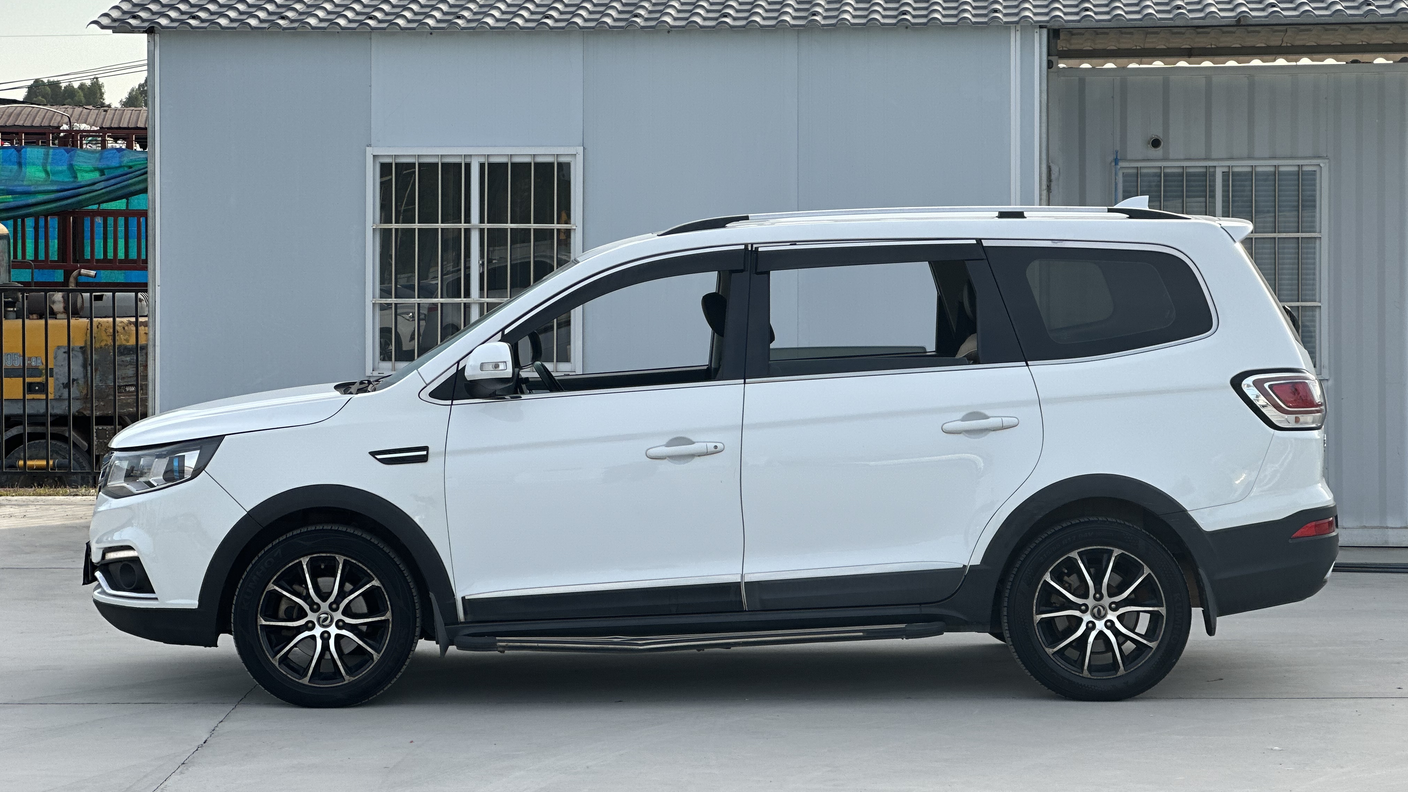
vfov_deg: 14.4
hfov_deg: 25.3
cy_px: 347
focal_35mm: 84
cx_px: 704
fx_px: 3136
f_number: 2.8
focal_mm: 9
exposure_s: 1/290
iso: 25
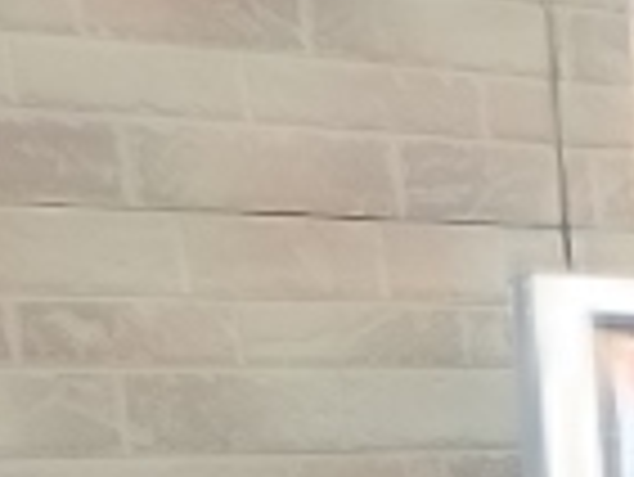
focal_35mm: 95
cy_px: 999
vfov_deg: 13.1
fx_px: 1741
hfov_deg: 18.5
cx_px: 931
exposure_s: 1/80
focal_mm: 3.7
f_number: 3.5
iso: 125
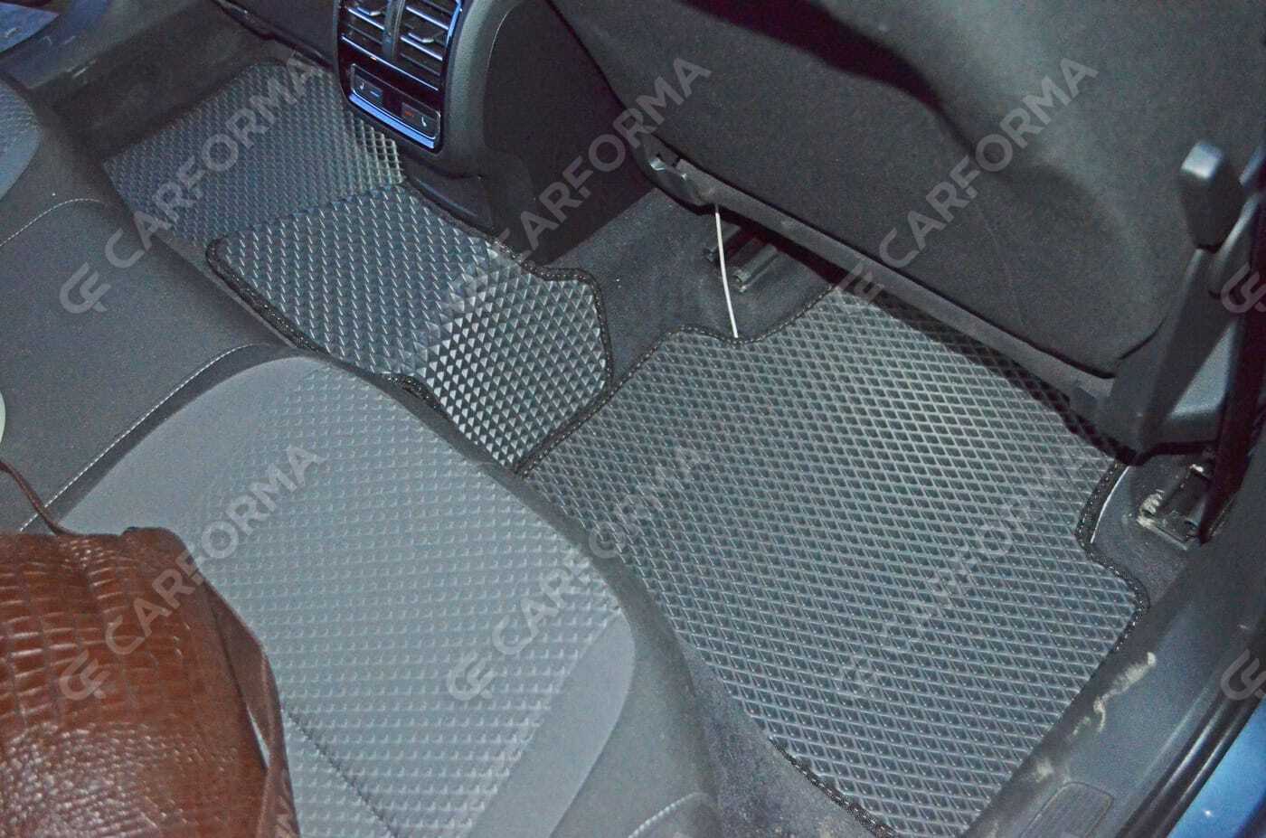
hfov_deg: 53.2
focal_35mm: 36
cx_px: 633
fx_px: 1263
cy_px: 419
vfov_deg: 36.7
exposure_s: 1/60
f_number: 4
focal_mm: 24
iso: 3200
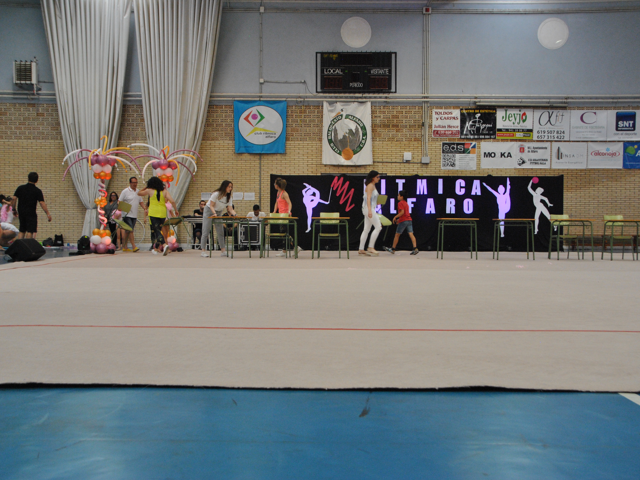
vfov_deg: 35.5
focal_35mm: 41
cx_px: 318
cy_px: 240
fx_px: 750
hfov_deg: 46.2
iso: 800
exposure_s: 1/125
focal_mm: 25
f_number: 5.6
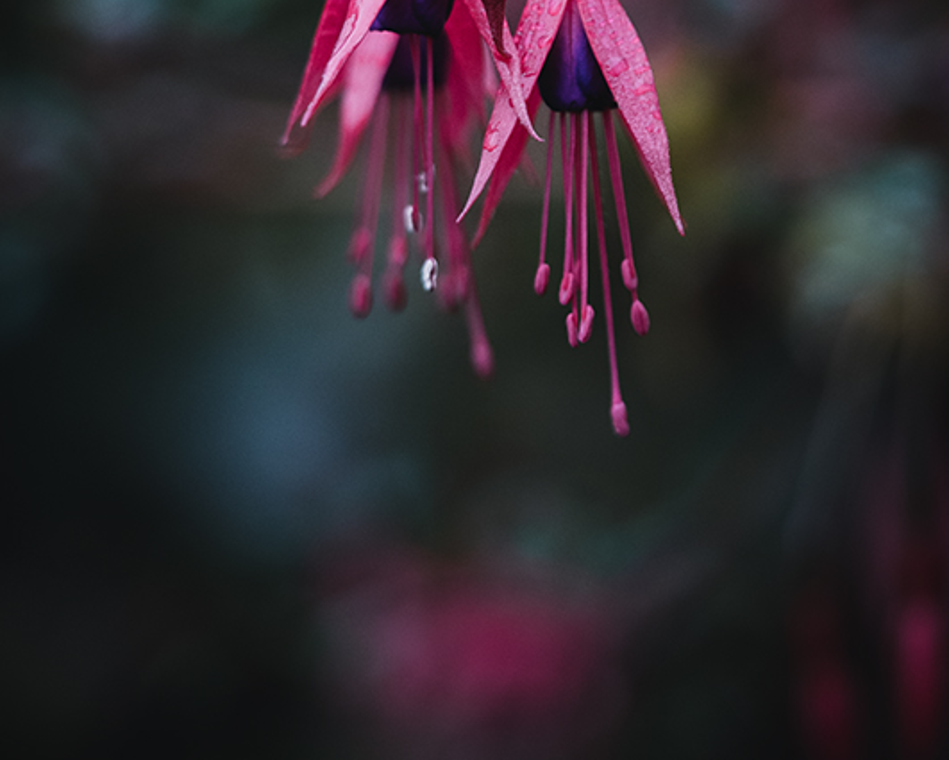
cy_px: 7
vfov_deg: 9.7
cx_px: 503
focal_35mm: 159
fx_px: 4467
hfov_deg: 12.1
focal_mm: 90
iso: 2000
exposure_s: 1/250
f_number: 2.8
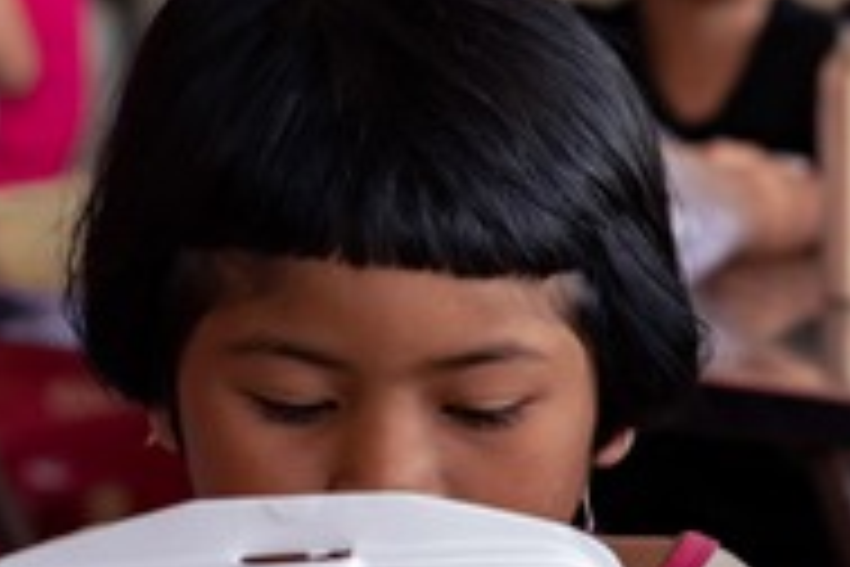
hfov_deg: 8.4
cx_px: 1196
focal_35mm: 241
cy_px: 585
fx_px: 5690
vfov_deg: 5.7
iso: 2000
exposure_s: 1/160
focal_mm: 69
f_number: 4.5
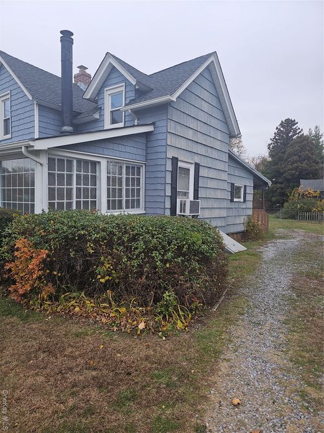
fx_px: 287
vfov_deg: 73.9
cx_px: 162
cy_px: 216
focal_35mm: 23
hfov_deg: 58.9
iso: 16
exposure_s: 1/120
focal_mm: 6.3
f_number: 1.7
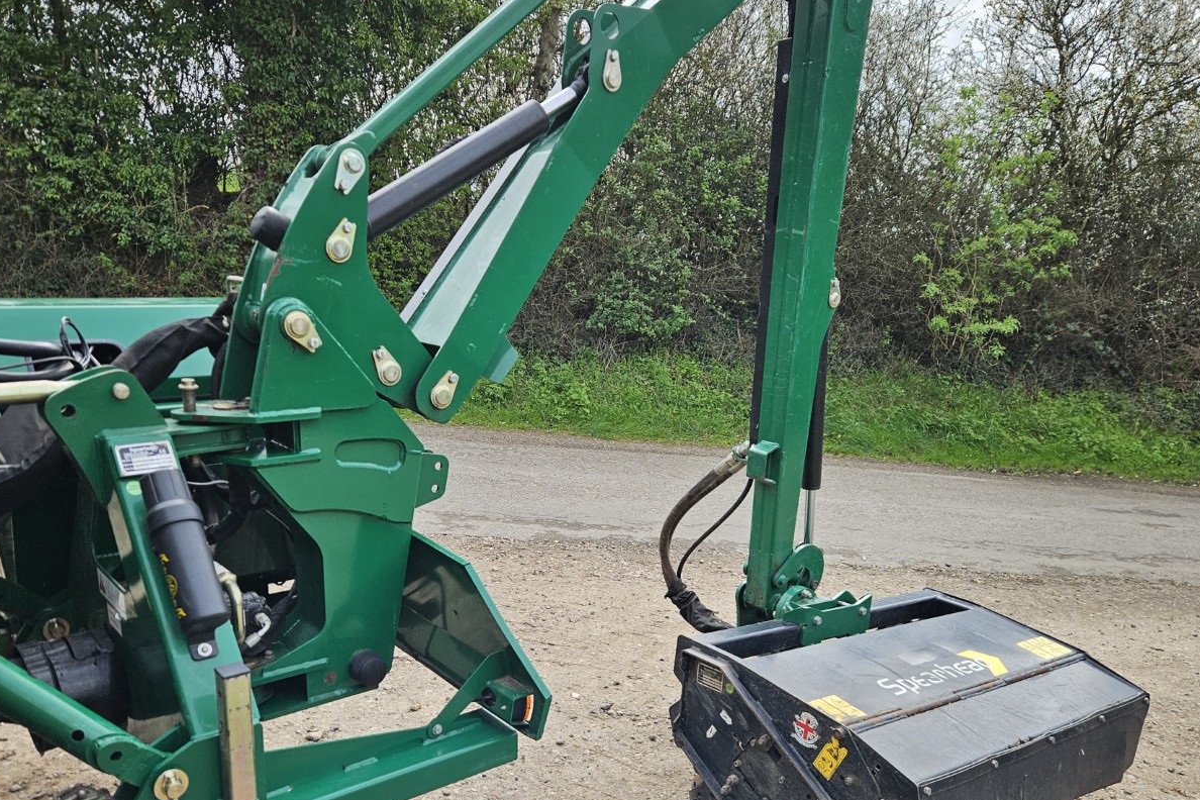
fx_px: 967
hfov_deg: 63.6
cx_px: 585
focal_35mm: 29
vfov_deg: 44.5
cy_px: 512
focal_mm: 5.4
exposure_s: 1/598
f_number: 1.8
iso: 25
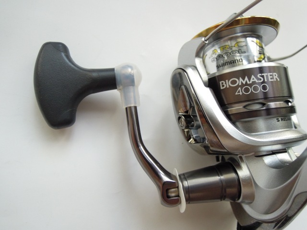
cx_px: 154
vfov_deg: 56.8
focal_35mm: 24
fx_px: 213
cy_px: 115
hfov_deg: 71.6
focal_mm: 4.3
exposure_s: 1/200
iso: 400
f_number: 1.8
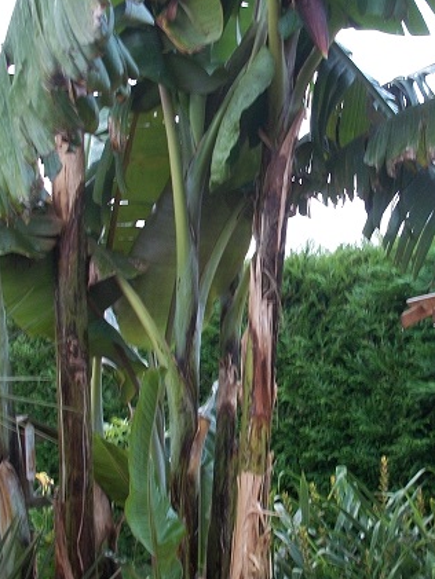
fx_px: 1022
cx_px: 303
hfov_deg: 23.9
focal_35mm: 61
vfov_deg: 31.7
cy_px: 294
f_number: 3.1
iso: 160
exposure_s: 1/15
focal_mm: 6.3
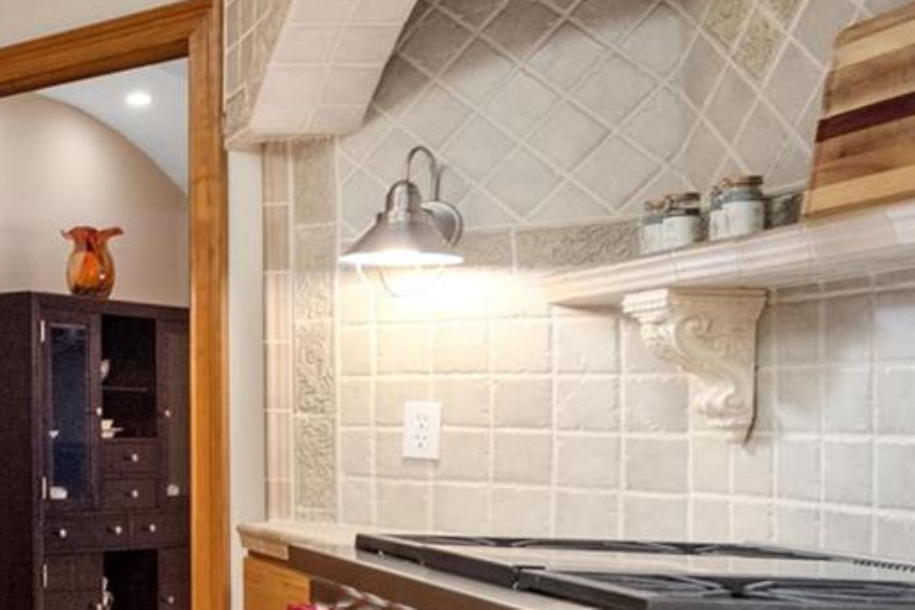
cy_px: 370
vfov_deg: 26.9
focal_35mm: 50
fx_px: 1270
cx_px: -424
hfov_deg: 28.1
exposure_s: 1/5
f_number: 8
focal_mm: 8
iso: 400
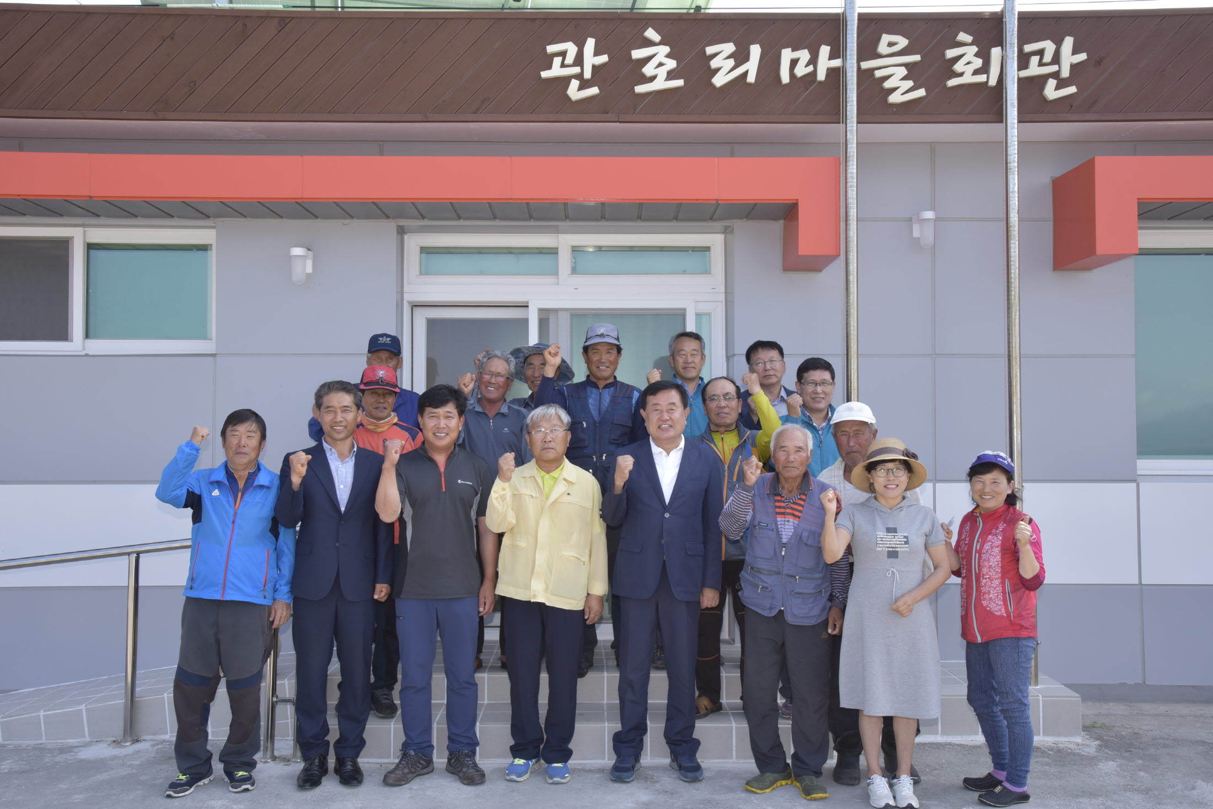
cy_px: 404
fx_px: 1146
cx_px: 606
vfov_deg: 38.9
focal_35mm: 34
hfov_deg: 55.8
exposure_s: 1/125
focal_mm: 34
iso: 640
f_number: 16
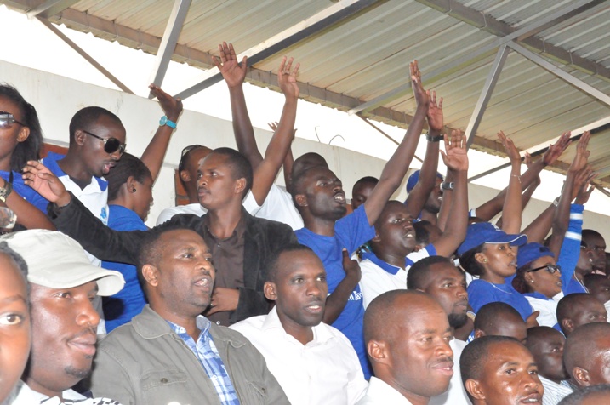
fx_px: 1269
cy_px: 202
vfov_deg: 18.1
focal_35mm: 75
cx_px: 305
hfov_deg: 27.0
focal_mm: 50
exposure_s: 1/200
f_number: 13
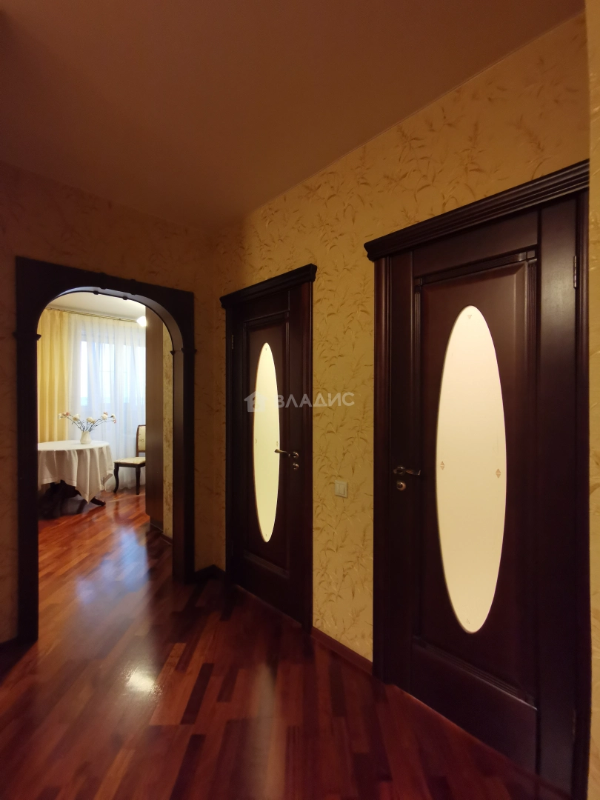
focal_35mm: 16
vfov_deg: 94.5
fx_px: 370
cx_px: 300
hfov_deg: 78.1
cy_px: 400
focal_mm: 2.35
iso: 500
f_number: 2.2
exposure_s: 1/20
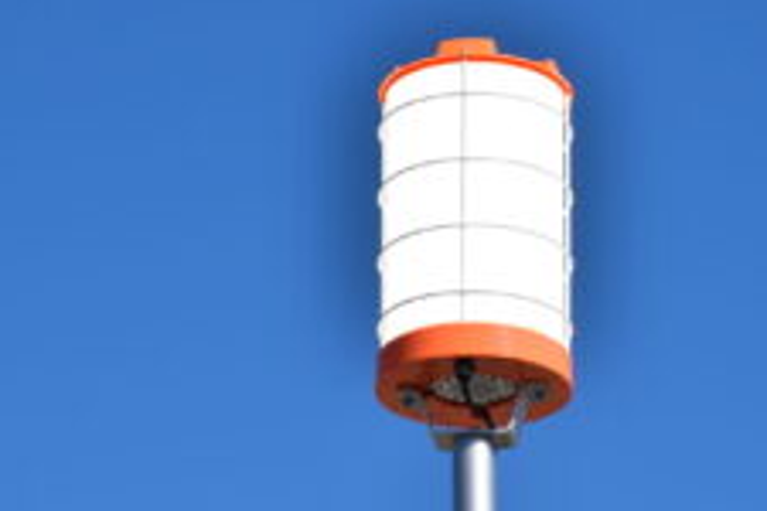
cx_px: 484
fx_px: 6391
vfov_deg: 4.6
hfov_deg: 6.9
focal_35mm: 300
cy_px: 313
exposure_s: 1/640
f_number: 13
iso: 200
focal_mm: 100
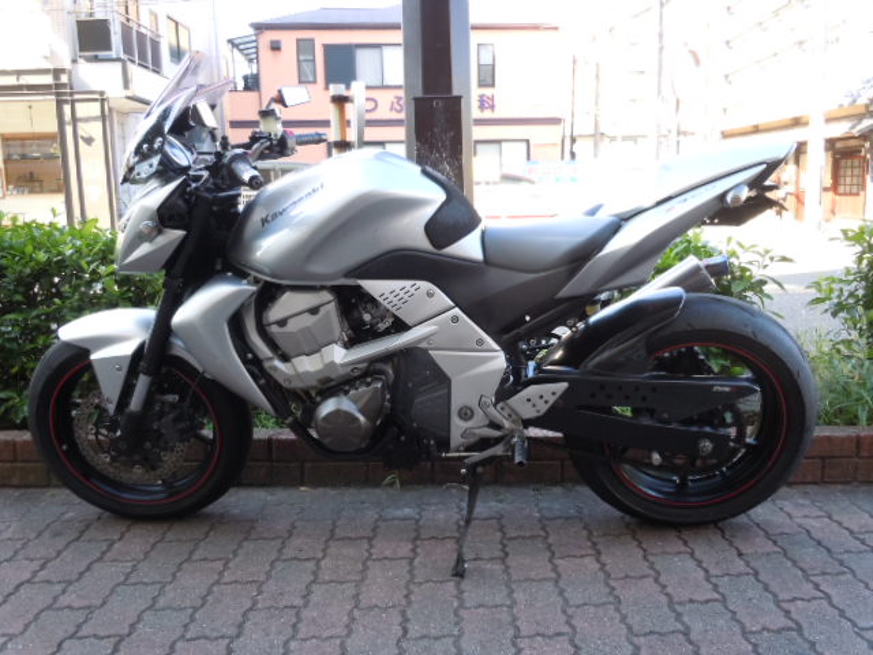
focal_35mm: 28
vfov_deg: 49.7
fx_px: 706
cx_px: 436
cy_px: 328
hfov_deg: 63.4
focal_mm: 5
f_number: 3.7
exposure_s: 1/60
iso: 200
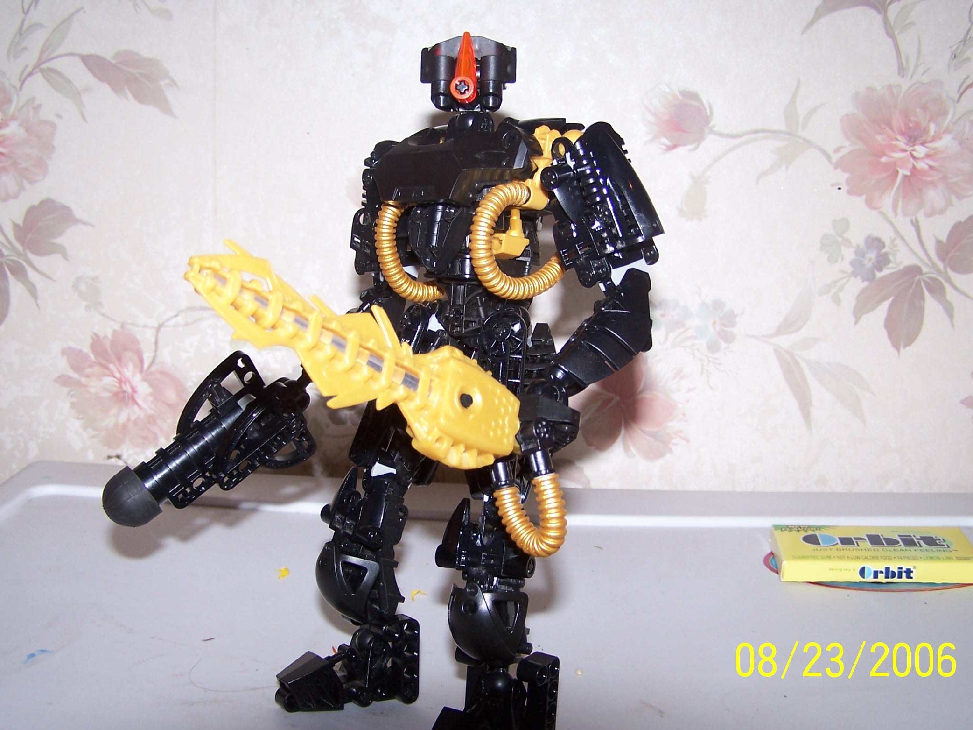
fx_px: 1180
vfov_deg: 34.3
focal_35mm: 42
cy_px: 357
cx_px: 480
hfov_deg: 44.8
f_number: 2.8
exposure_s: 1/60
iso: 80
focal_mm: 6.3
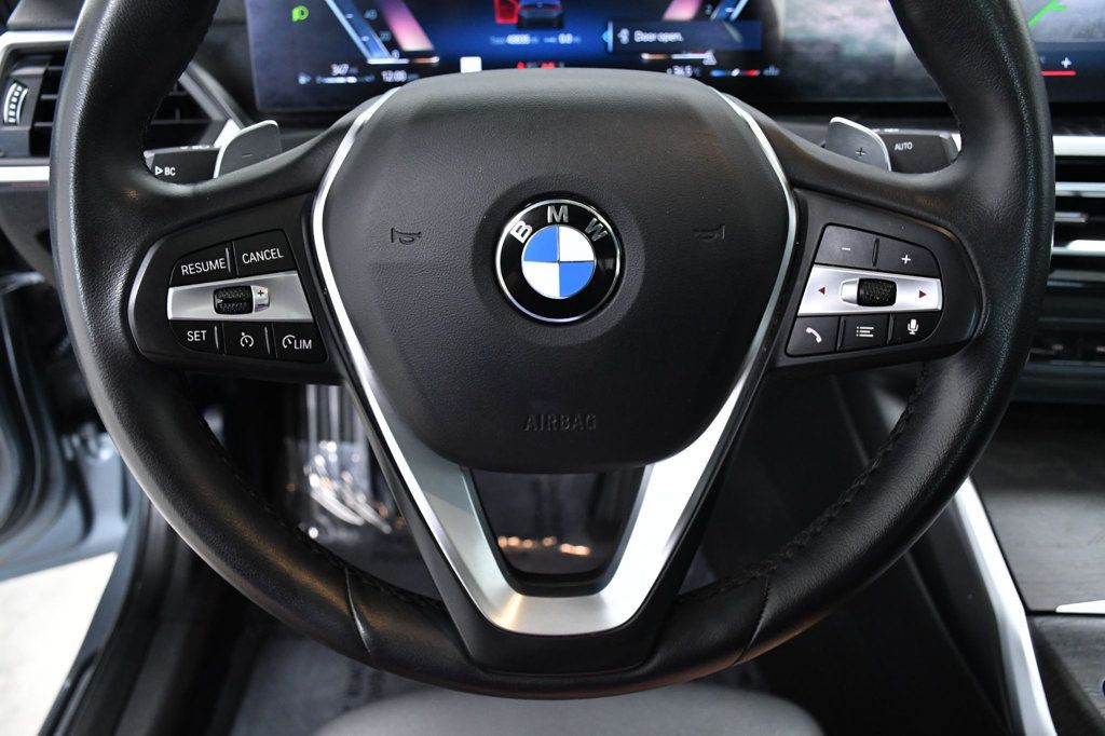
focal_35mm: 34
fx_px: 1043
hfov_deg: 55.8
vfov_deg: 38.9
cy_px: 368
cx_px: 552
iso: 2500
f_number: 5.6
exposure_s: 1/125
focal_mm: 23
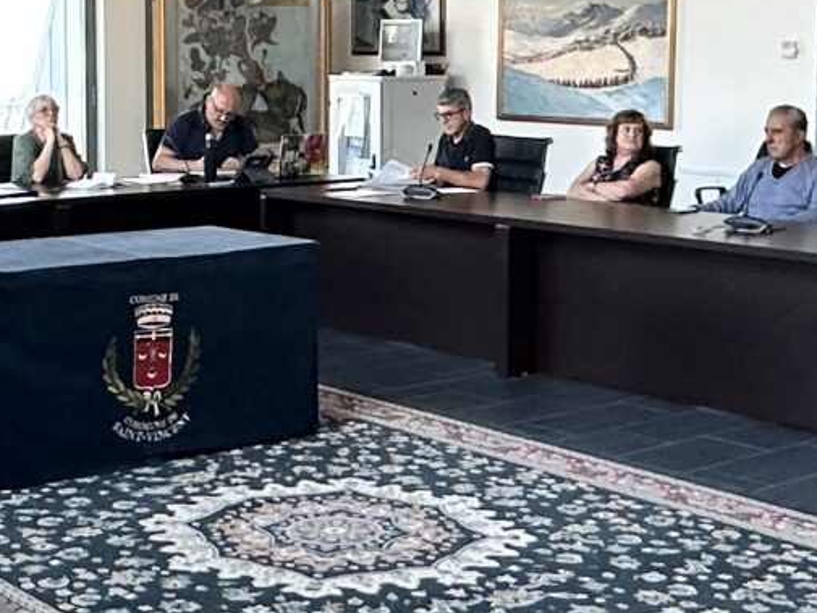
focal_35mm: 71
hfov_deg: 27.3
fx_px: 1676
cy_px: 188
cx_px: 282
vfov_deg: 20.6
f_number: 2.2
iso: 320
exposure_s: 1/99
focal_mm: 2.22
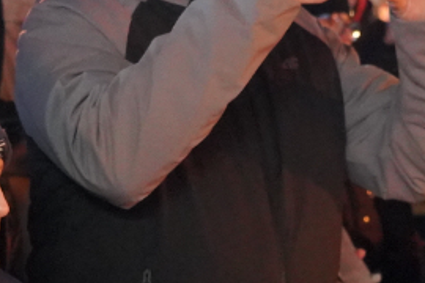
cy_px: 307
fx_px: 2562
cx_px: 321
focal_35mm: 217
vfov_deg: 6.3
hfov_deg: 9.5
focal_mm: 45
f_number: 4
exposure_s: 1/20
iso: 12800
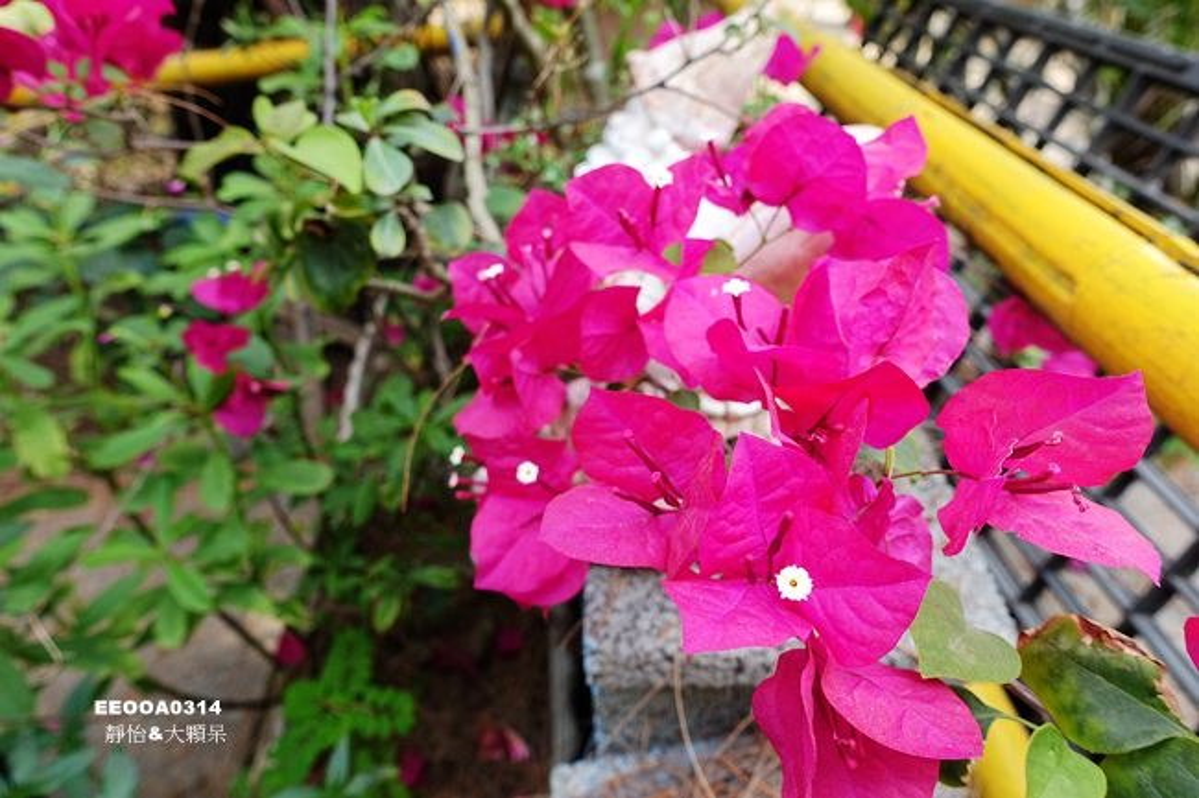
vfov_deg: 53.1
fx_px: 799
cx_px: 600
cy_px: 399
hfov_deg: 73.8
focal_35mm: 24
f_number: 3.5
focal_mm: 8.8
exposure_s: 1/80
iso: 125
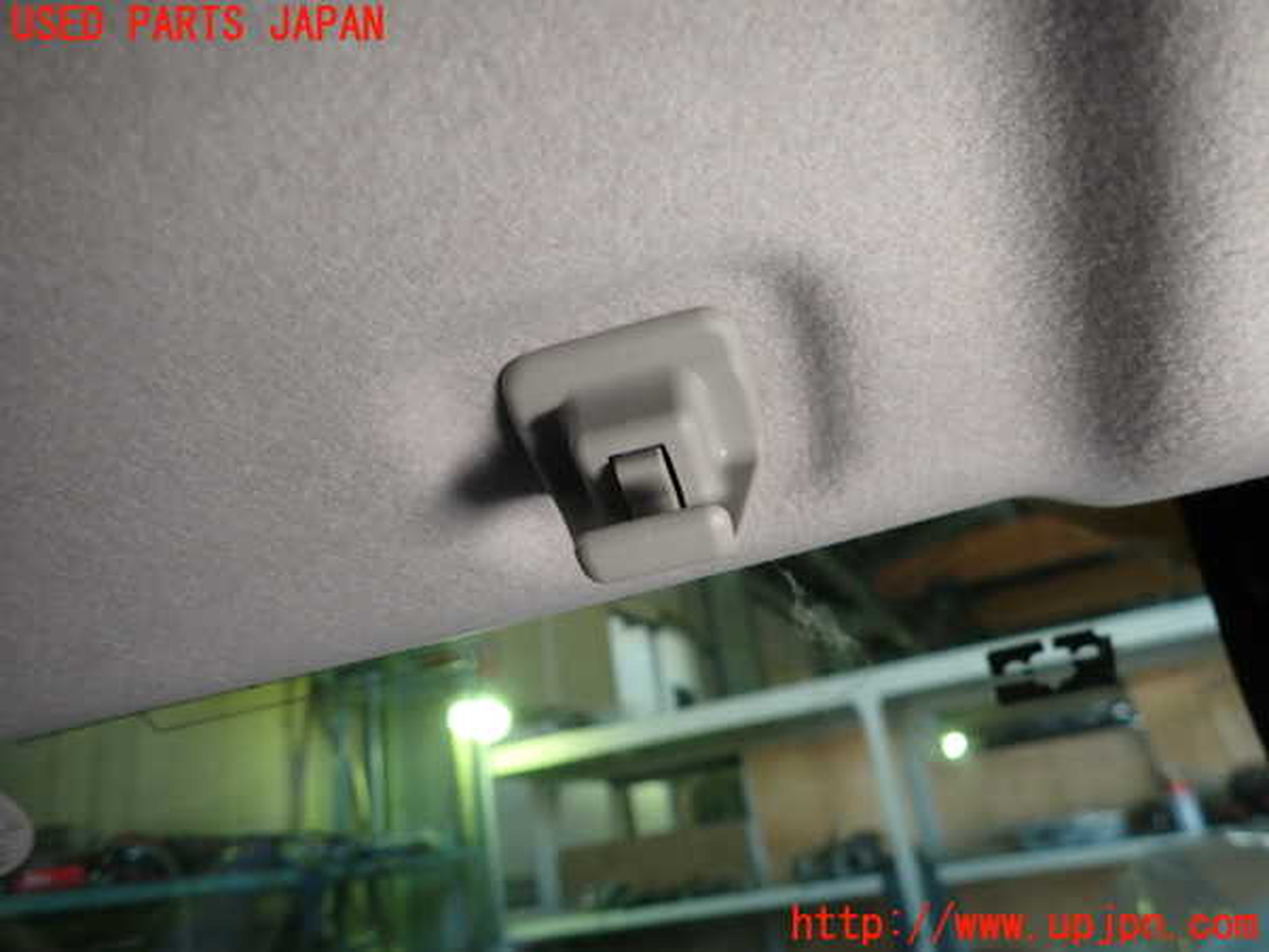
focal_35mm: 25
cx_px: 634
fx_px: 916
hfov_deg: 69.4
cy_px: 476
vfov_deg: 54.9
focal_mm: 4.5
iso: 100
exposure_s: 1/60
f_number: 2
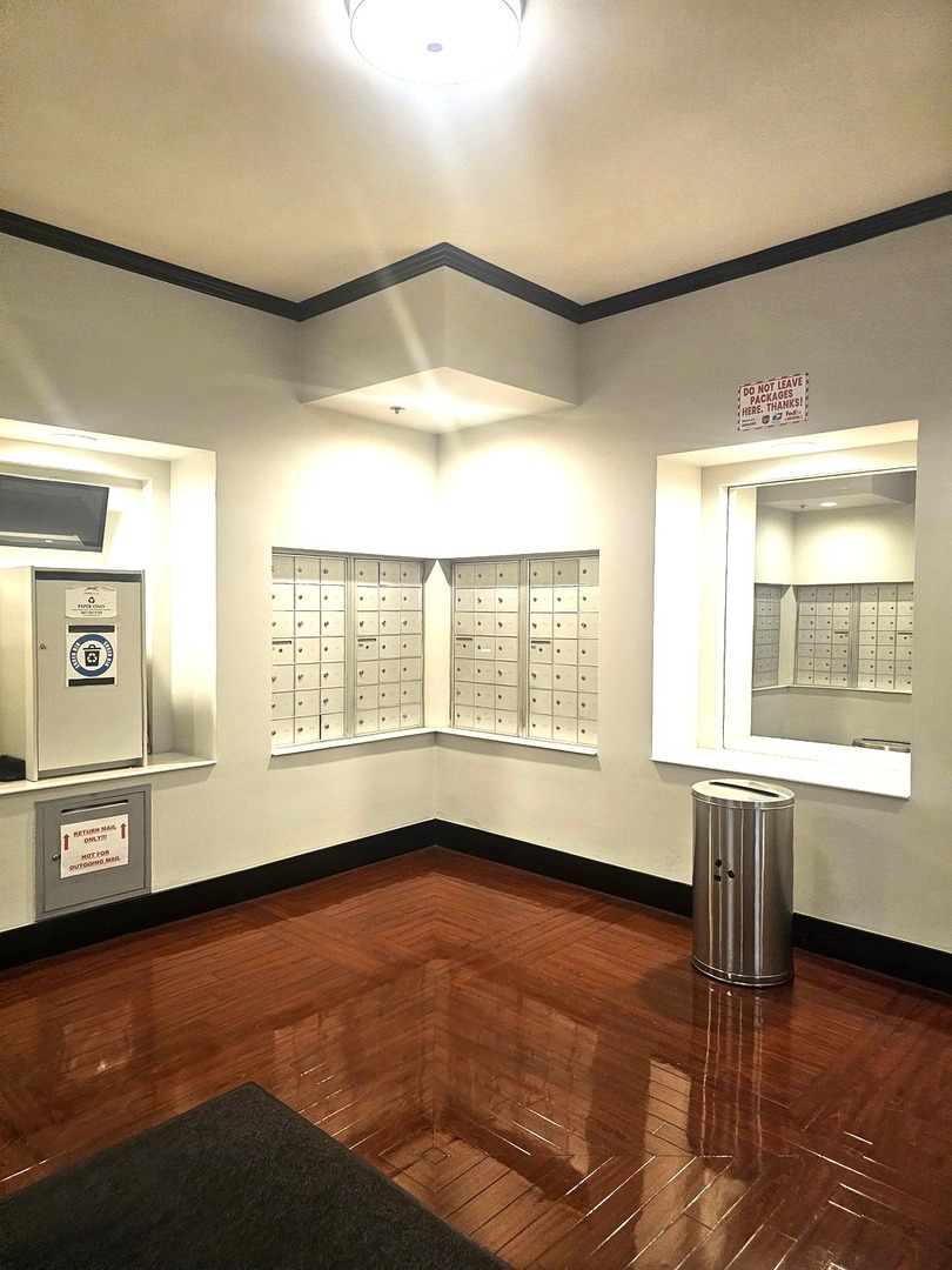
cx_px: 476
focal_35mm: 23
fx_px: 843
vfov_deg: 73.9
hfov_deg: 58.9
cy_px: 635
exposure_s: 1/120
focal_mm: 6.3
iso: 1000
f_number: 1.7
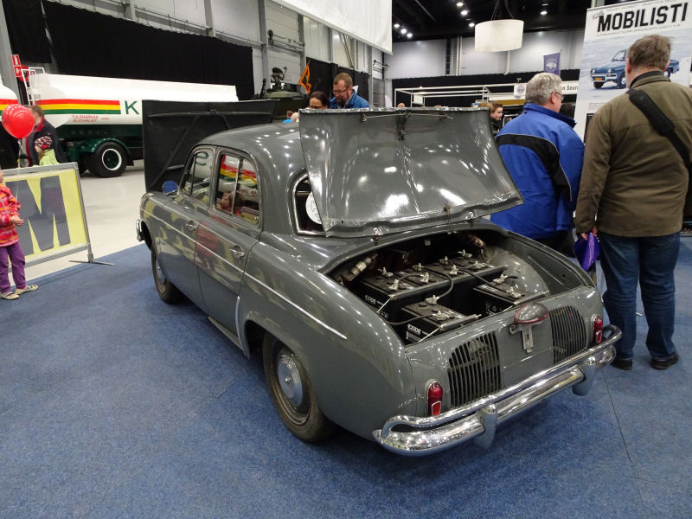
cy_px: 260
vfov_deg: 56.8
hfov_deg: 71.6
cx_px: 346
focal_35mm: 24
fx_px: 480
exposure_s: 1/30
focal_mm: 4.1
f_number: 3.5
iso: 500
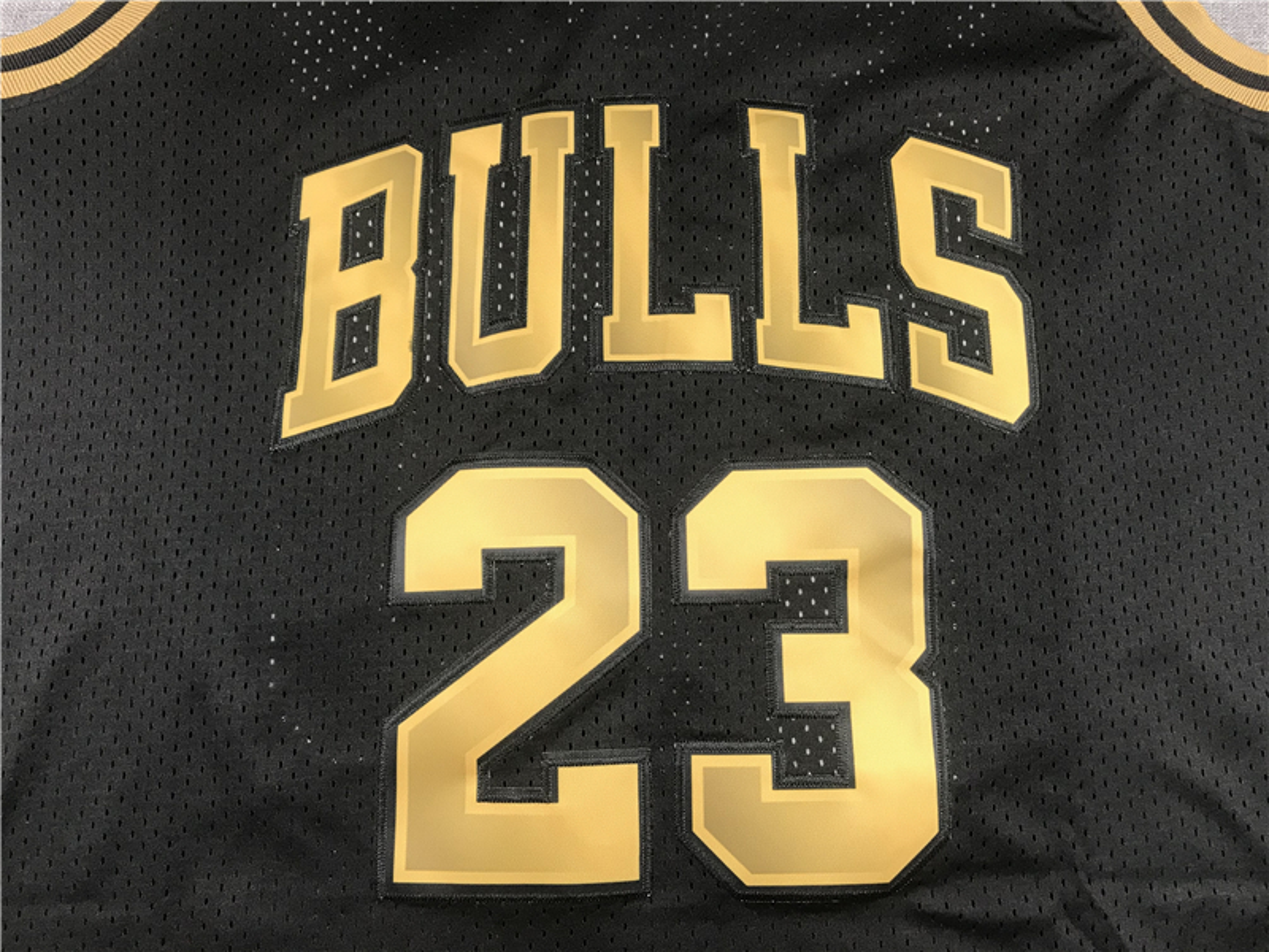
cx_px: 634
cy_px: 476
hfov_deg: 63.4
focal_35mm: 28
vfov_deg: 49.7
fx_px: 1026
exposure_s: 1/33
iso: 32
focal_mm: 3.99
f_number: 1.8
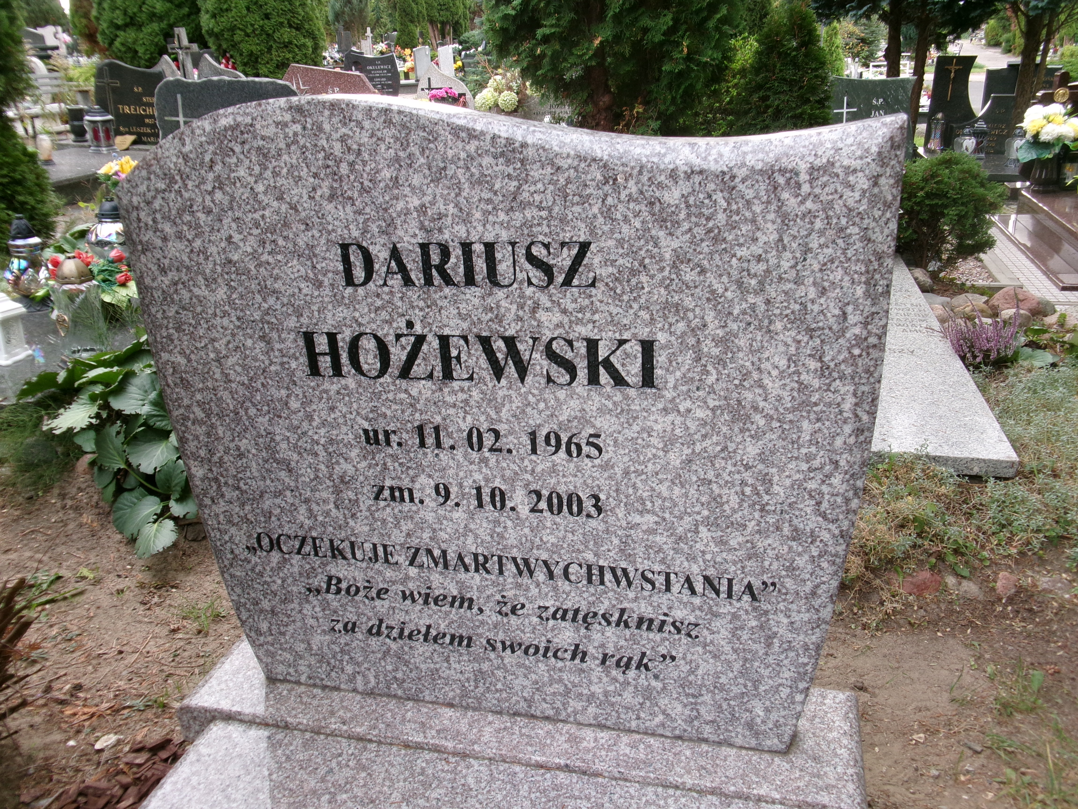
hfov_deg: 63.4
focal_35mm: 28
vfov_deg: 49.7
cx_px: 539
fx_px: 872
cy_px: 404
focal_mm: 5.1
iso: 100
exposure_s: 1/70
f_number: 3.9
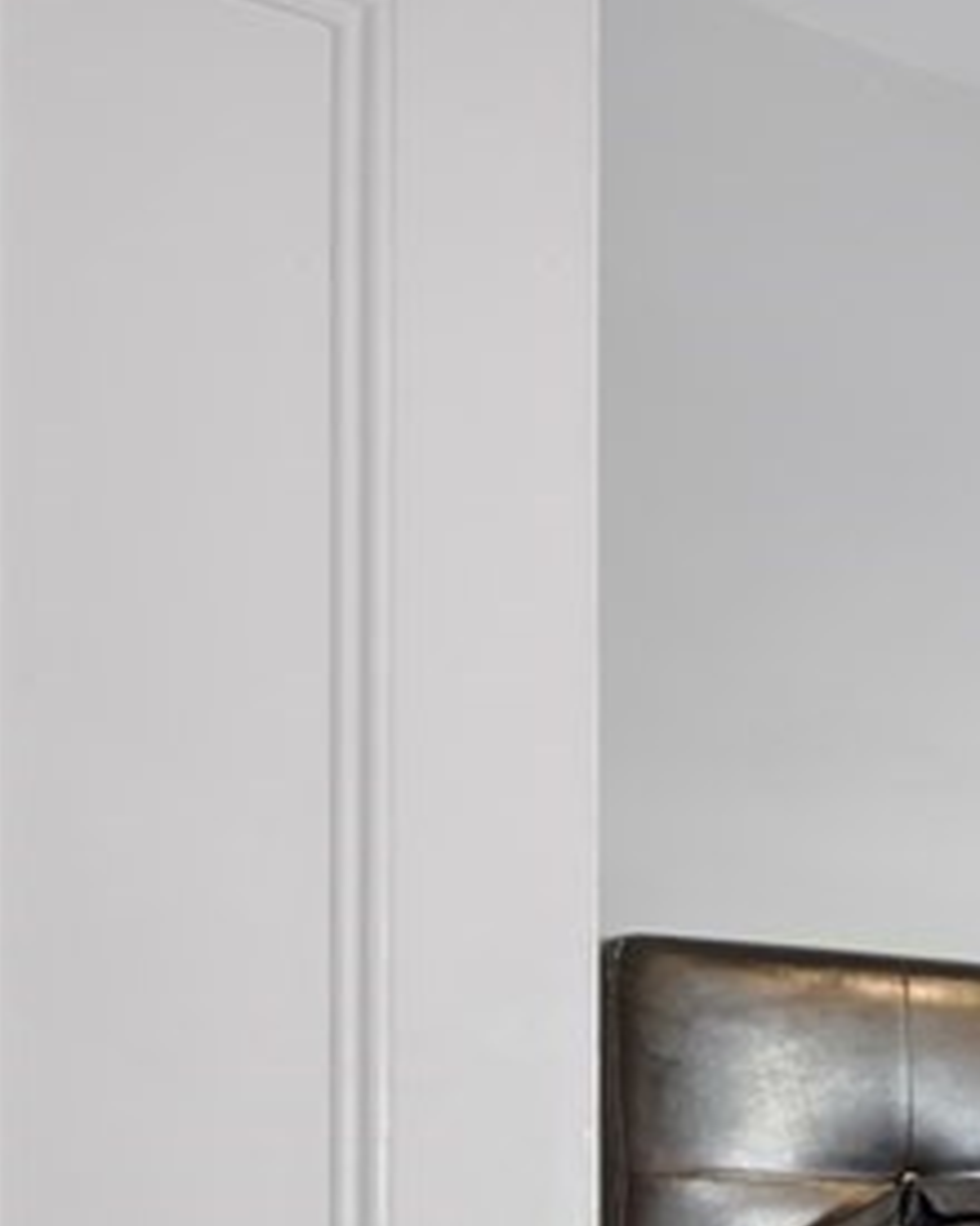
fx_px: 2030
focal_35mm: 56
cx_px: 1889
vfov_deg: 30.5
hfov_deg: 18.8
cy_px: 1304
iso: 400
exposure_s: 1/3
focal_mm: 16
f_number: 6.3
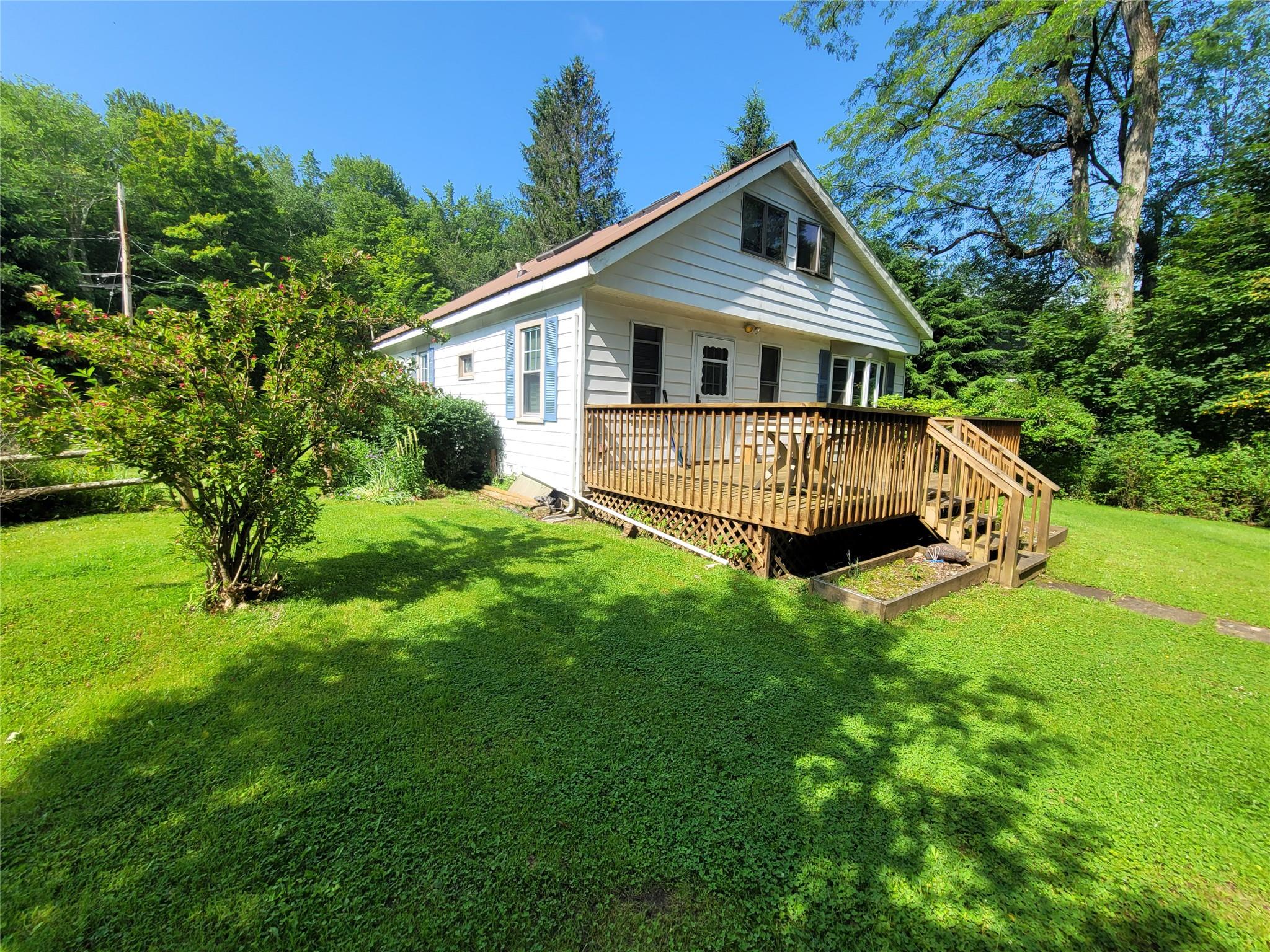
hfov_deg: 106.2
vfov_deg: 89.9
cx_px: 635
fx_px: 477
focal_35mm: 13
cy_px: 476
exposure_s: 1/859
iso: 50
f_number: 2.2
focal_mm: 2.2
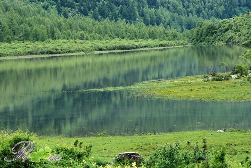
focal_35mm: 158
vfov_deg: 8.7
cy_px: 84
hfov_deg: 13.0
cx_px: 126
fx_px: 1100
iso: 400
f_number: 13
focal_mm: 105
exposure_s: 1/30
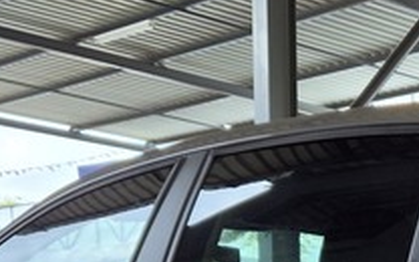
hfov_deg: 16.5
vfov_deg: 10.4
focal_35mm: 120
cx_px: 530
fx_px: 1370
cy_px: 451
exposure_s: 1/260
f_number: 1.8
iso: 25
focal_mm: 5.4
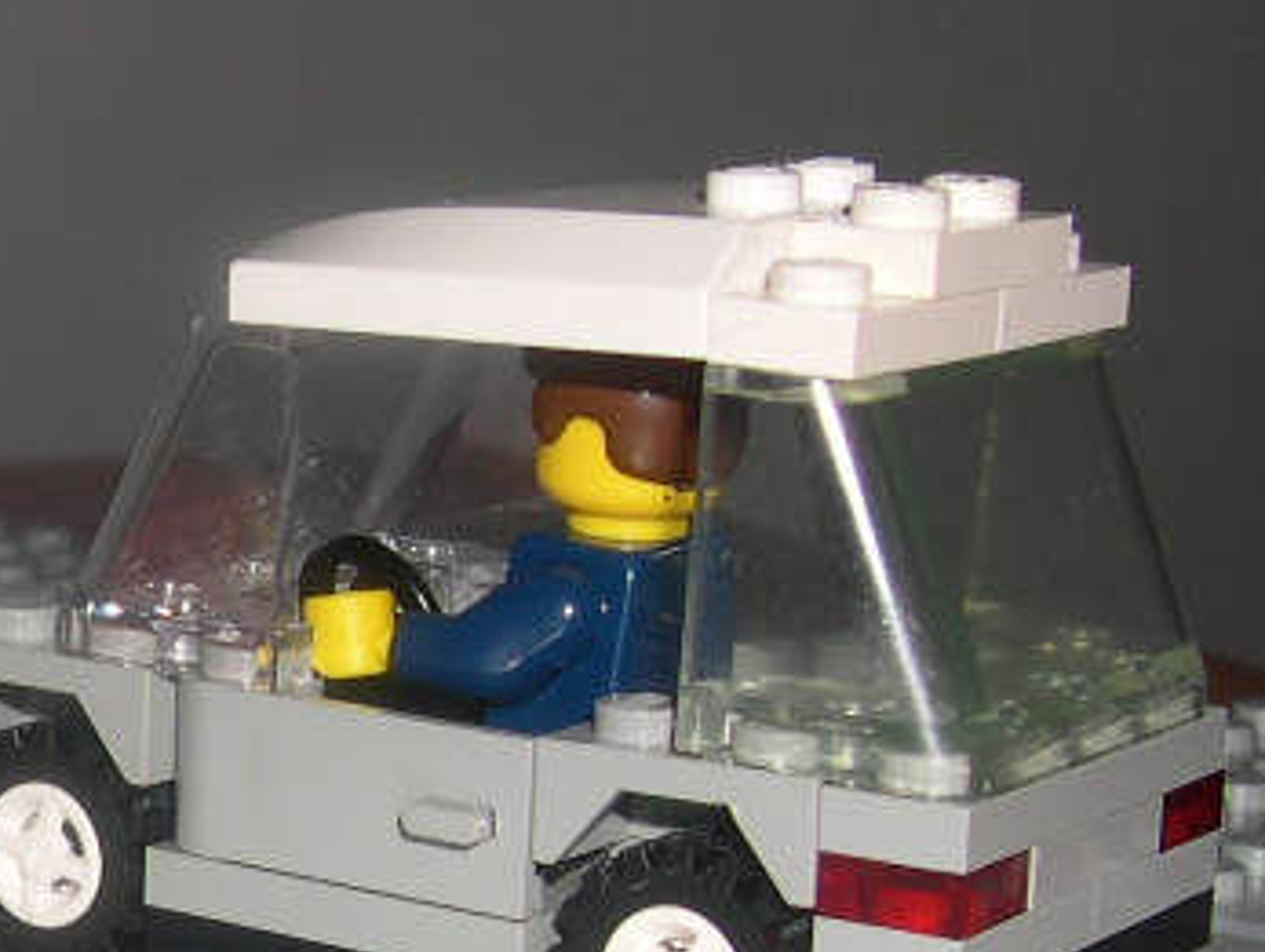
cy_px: 846
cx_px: -372
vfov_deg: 13.1
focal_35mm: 112
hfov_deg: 16.6
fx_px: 4097
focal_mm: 8
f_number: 7.6
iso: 100
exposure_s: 1/60
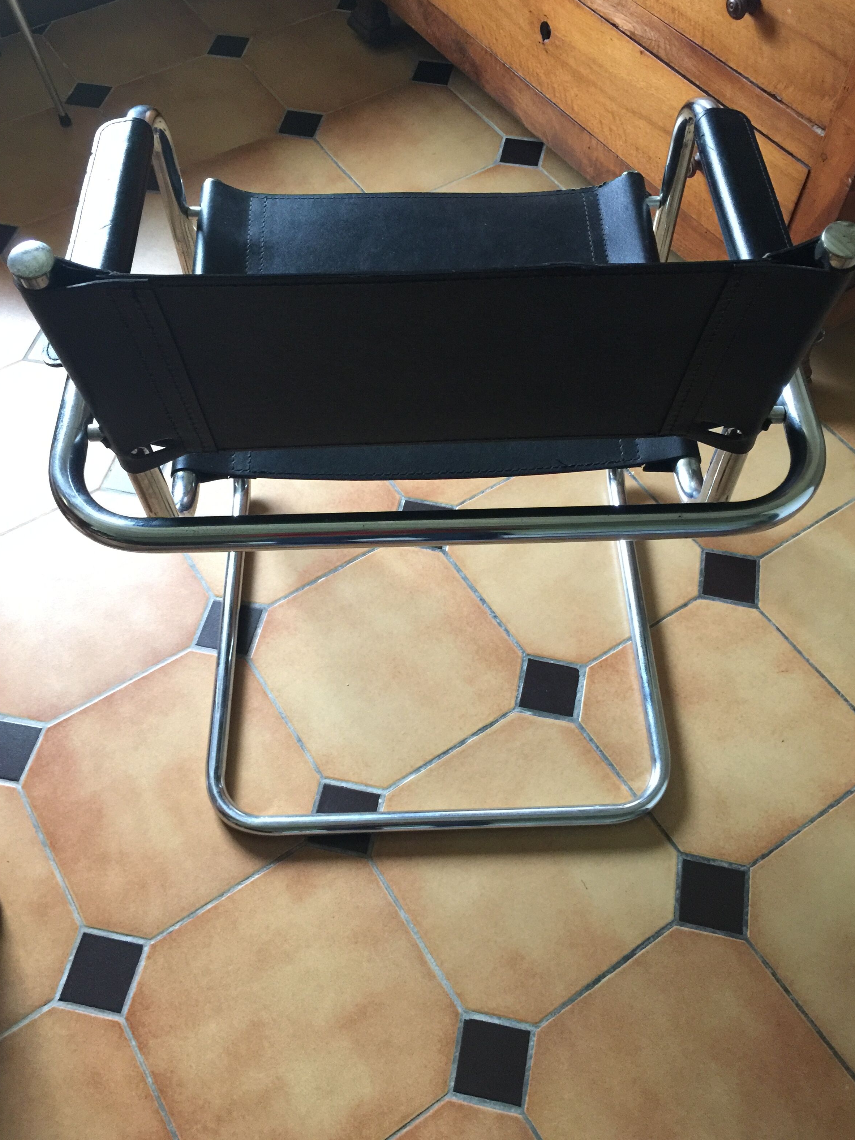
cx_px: 438
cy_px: 551
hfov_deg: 46.8
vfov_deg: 60.0
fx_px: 988
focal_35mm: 30
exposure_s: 1/8
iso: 160
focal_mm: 4.15
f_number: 2.2
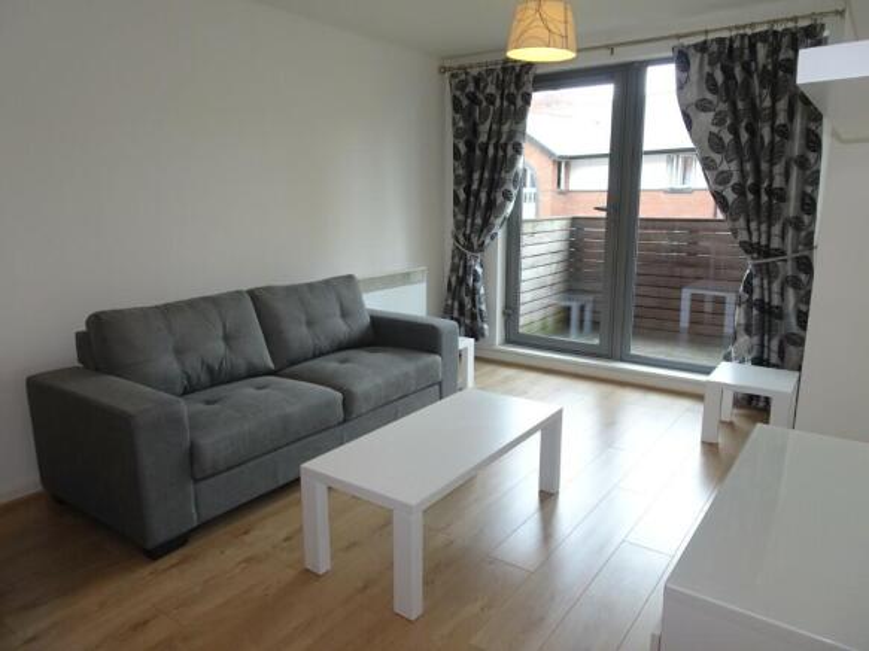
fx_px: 602
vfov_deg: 56.8
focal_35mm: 24
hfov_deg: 71.6
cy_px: 326
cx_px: 434
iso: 100
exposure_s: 1/30
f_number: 3.5
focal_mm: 4.1
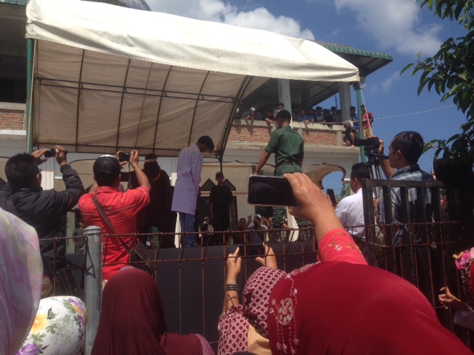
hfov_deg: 55.4
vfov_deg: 42.9
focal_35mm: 33
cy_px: 178
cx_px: 237
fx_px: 452
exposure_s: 1/2008
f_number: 2.4
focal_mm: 4.12
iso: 50
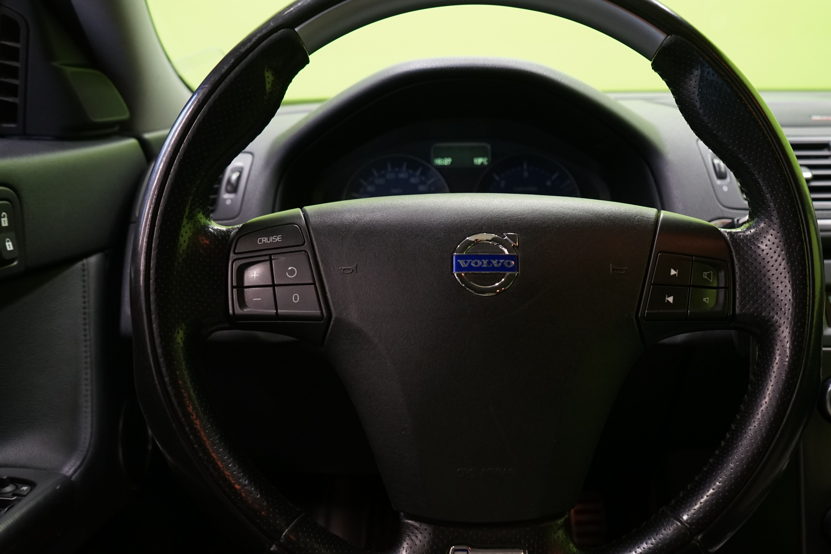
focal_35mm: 34
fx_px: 785
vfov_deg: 38.9
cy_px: 290
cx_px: 477
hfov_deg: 55.6
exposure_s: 1/20
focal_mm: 29
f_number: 5.6
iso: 1600
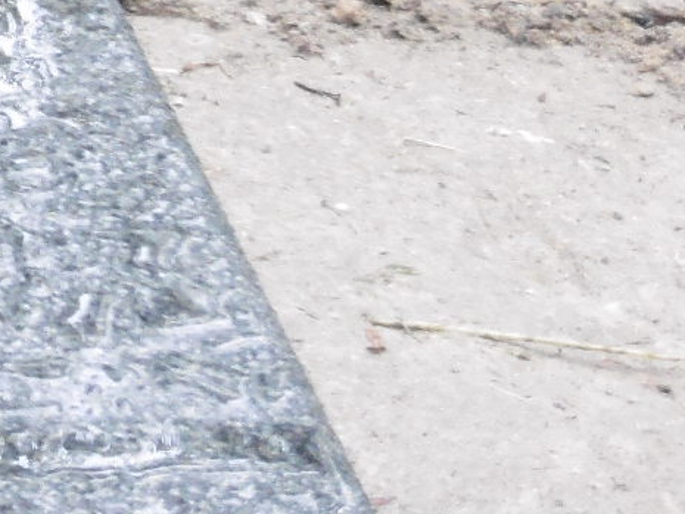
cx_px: -600
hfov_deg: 7.4
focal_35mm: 260
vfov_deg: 5.6
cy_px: -393
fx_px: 5146
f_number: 4.2
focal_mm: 10.5
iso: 400
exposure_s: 1/60
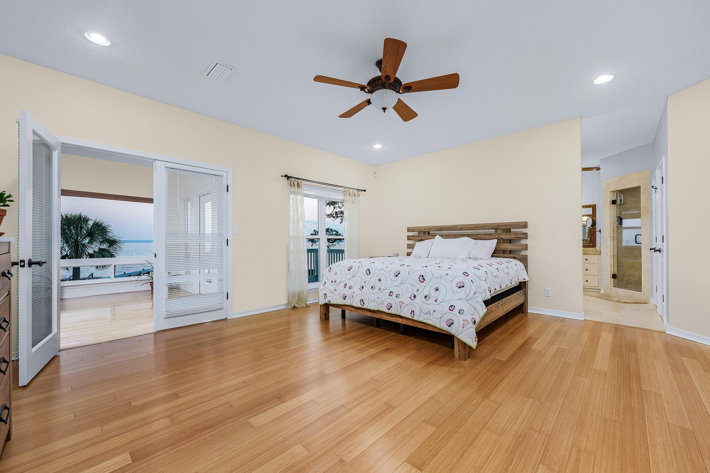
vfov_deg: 81.1
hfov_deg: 104.3
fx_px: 276
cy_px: 236
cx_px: 355
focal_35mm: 14
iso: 320
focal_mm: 14
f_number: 8
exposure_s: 1/1.67
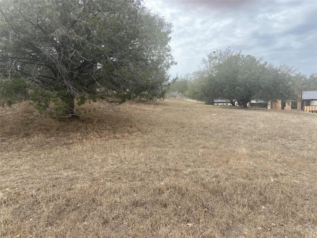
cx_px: 158
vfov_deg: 53.1
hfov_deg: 67.3
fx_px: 238
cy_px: 119
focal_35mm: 26
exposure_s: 1/1377
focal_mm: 4.25
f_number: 1.8
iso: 32
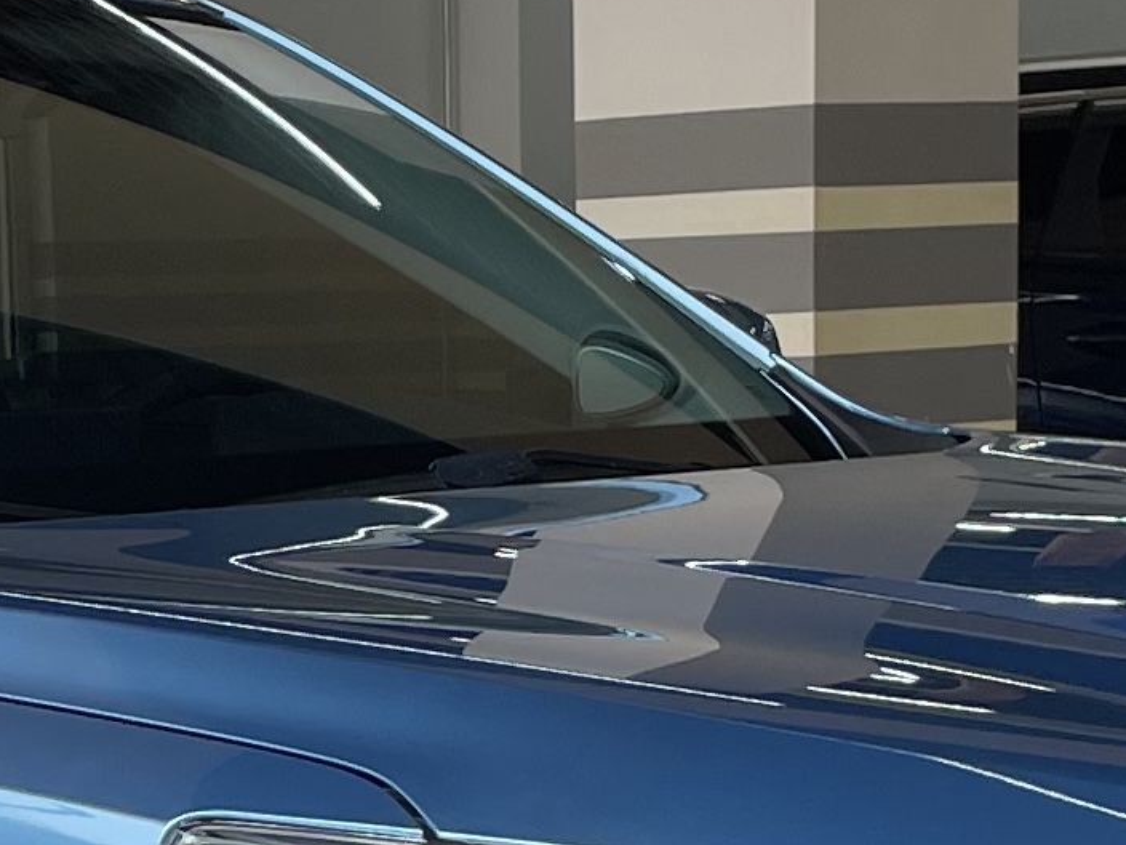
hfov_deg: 13.1
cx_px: -32
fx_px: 4847
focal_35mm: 149
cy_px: 1115
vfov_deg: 9.8
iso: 80
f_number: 1.6
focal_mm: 4.2
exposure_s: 1/121
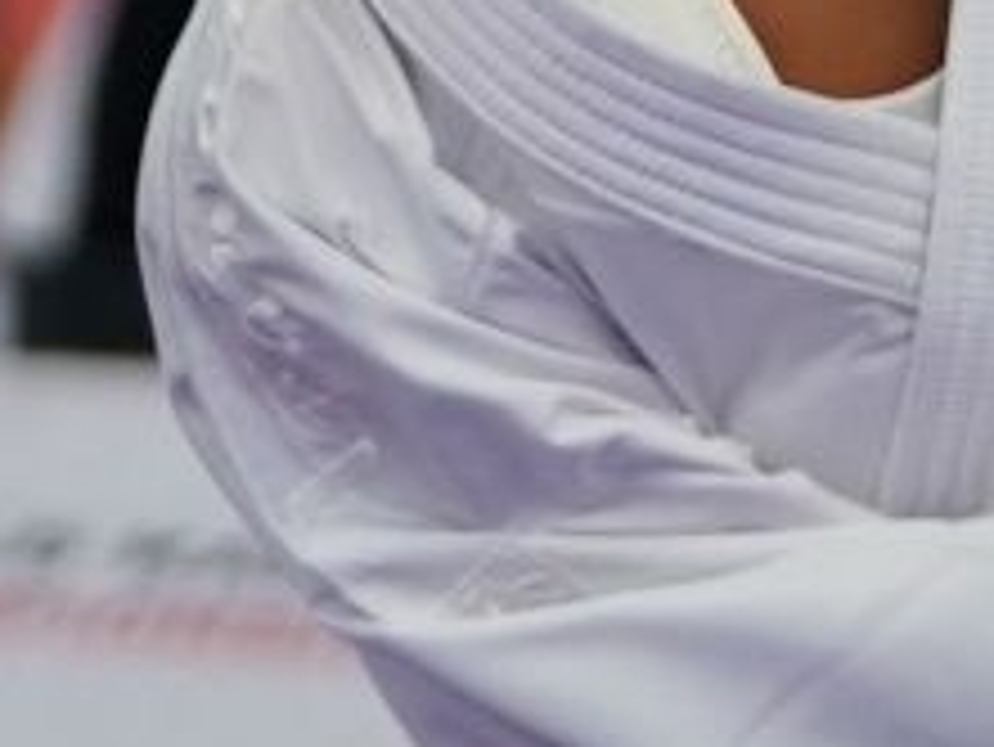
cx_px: 3864
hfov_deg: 2.1
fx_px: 27036
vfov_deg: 1.6
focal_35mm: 941
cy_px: -202
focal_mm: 80
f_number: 2.8
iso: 1250
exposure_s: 1/800
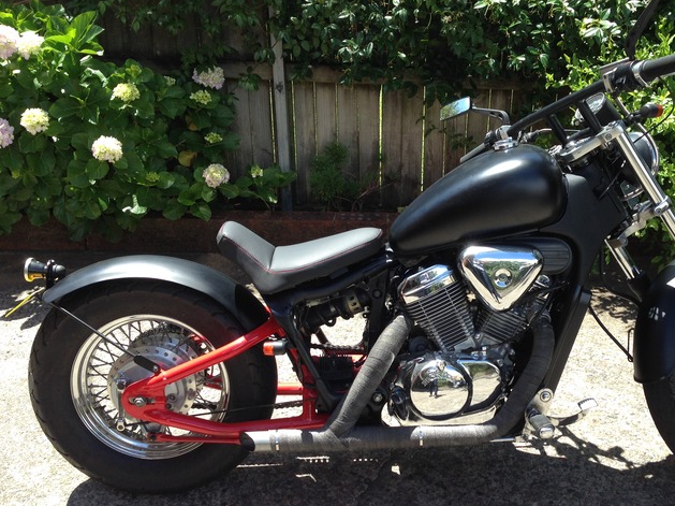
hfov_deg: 44.5
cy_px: 293
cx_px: 421
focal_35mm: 42
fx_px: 819
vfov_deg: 34.2
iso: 50
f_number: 2.4
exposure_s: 1/414
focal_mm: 4.12
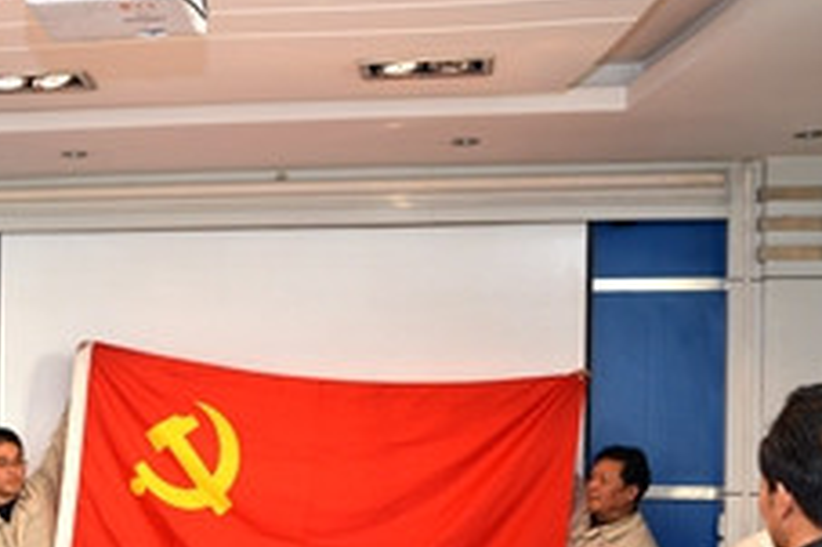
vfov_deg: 21.2
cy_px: 469
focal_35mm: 63
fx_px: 1437
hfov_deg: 30.4
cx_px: 69
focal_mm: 26
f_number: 4
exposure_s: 1/100
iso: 400
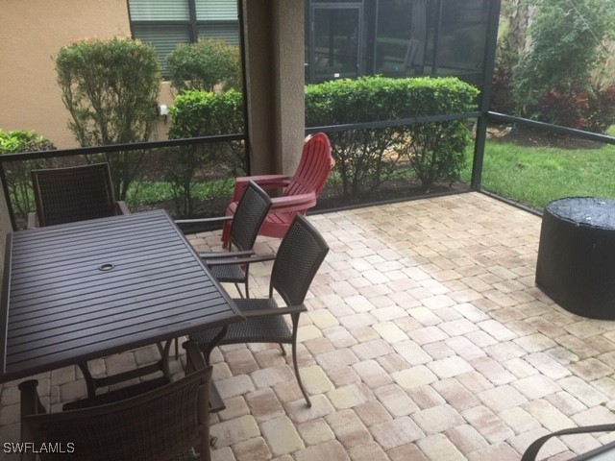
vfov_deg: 48.2
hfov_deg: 61.7
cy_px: 230
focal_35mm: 29
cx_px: 308
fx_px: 515
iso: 40
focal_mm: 4.15
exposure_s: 1/30
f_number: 2.2
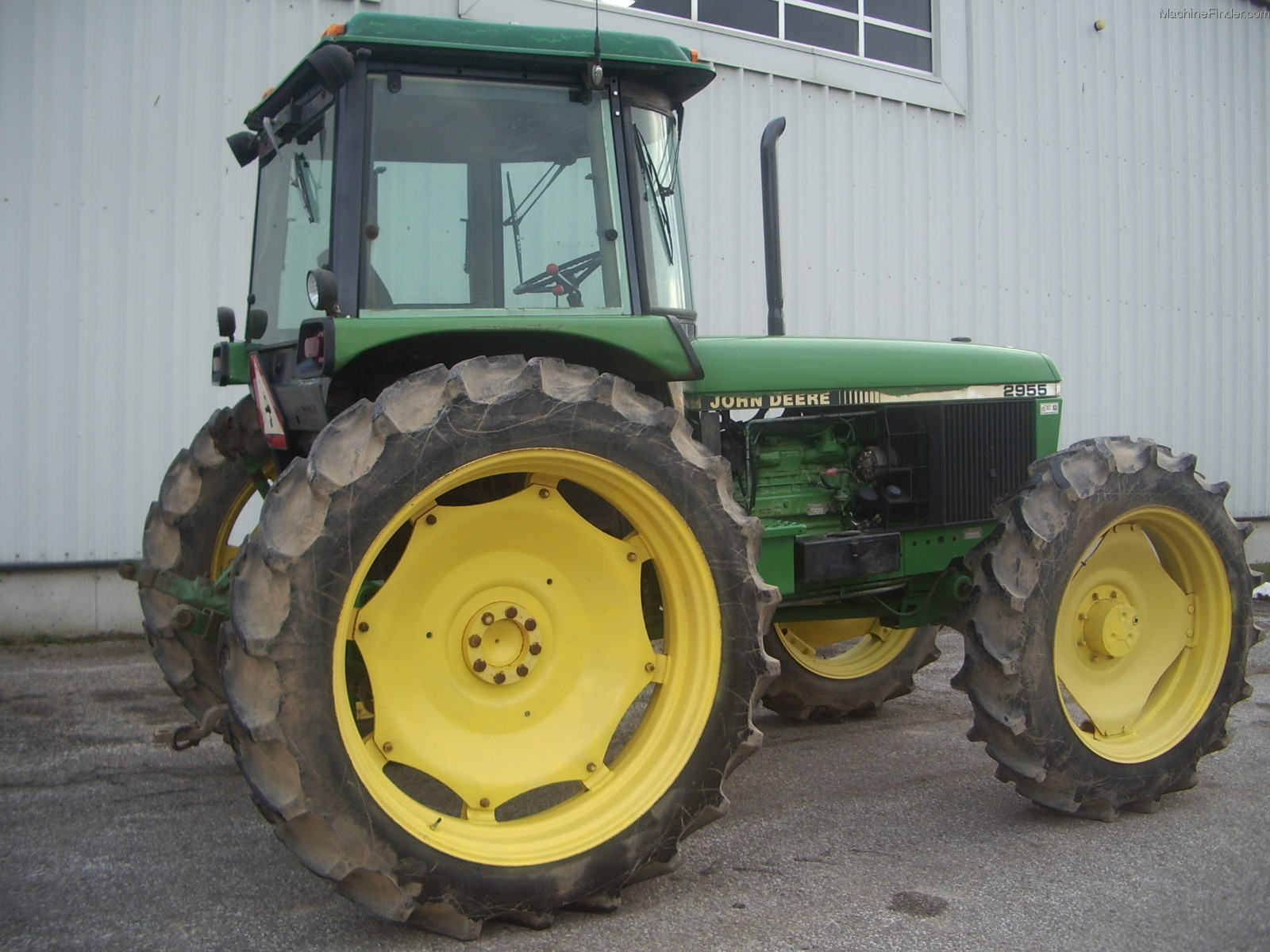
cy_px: 476
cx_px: 635
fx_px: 1284
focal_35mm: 35
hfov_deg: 52.6
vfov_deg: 40.7
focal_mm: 5.8
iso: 50
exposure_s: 1/100
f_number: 2.6
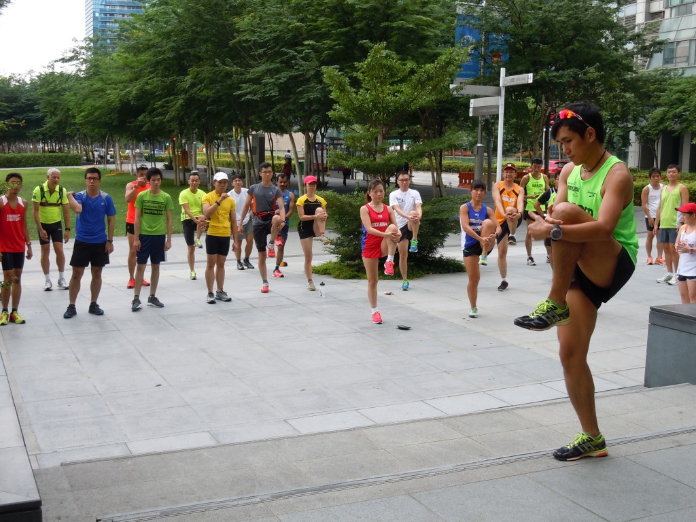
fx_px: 905
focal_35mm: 45
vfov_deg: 32.2
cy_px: 261
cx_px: 348
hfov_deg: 42.1
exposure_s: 1/60
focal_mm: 8.1
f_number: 4.6
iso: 100
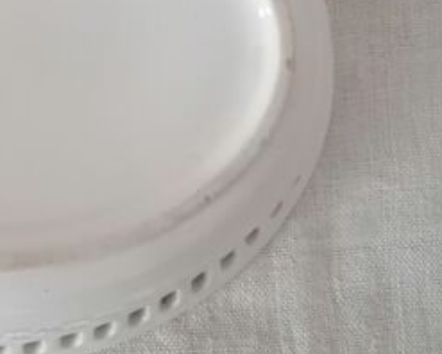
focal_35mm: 64
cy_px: 91
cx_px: -25
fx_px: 838
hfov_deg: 27.4
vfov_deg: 23.6
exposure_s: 1/25
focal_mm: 4.75
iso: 400
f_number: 1.8
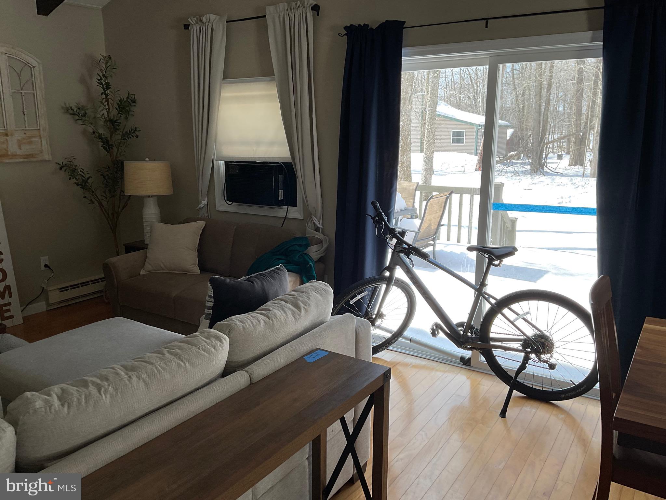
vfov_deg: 48.2
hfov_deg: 61.7
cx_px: 333
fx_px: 558
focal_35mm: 29
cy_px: 250
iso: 16
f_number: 1.8
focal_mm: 3
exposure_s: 1/145
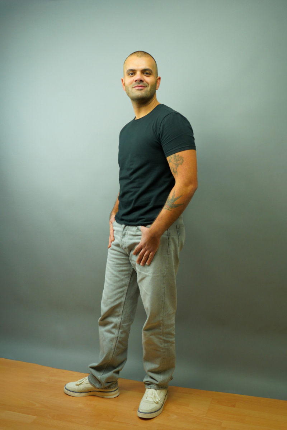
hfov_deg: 38.9
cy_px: 215
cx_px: 144
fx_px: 407
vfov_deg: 55.8
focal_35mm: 34
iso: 2000
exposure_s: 1/250
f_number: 5.6
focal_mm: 34
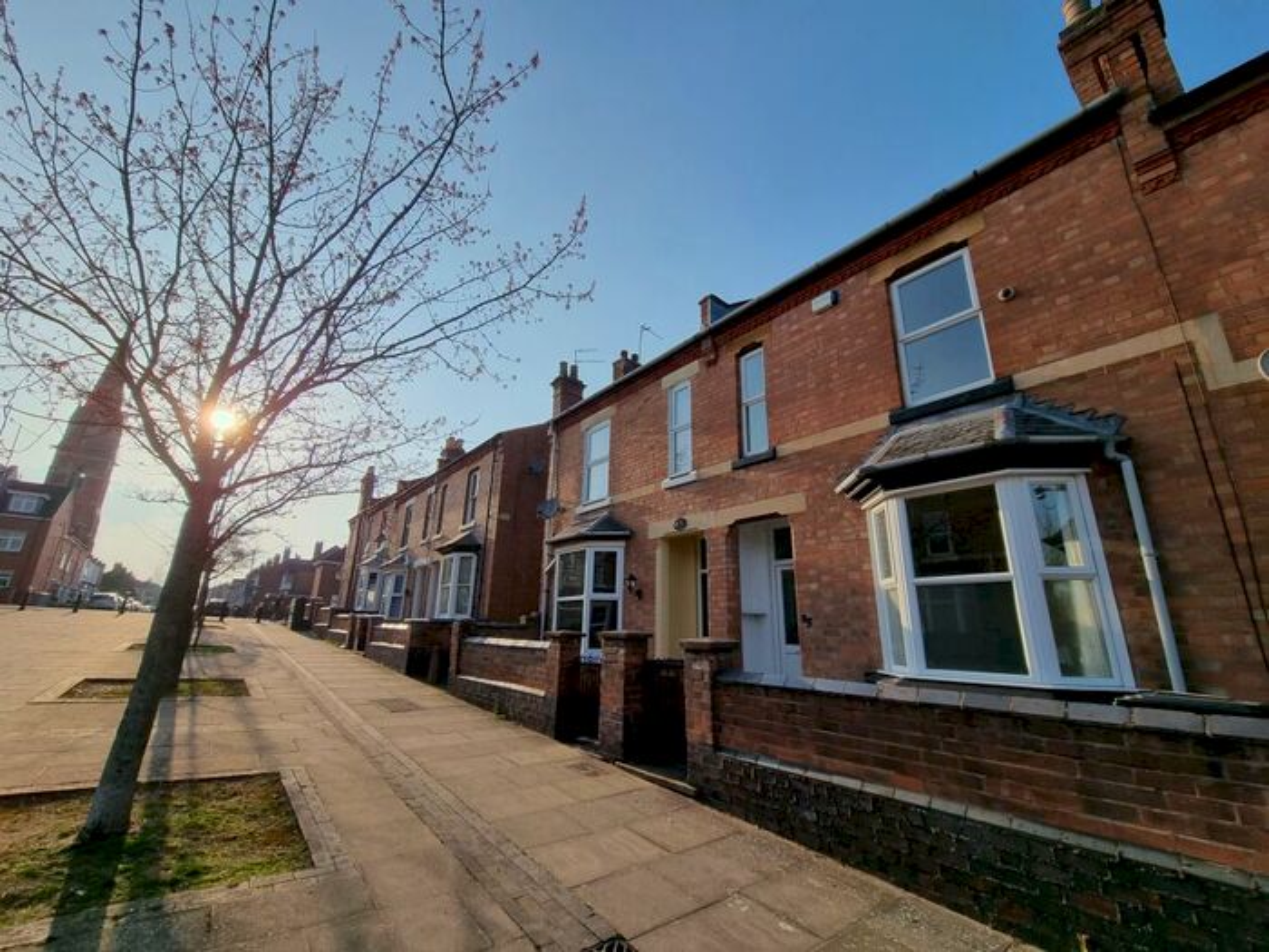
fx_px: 477
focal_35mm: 13
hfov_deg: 106.2
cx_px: 634
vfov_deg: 89.9
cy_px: 476
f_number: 2.2
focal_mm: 2.2
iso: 50
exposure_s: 1/2232
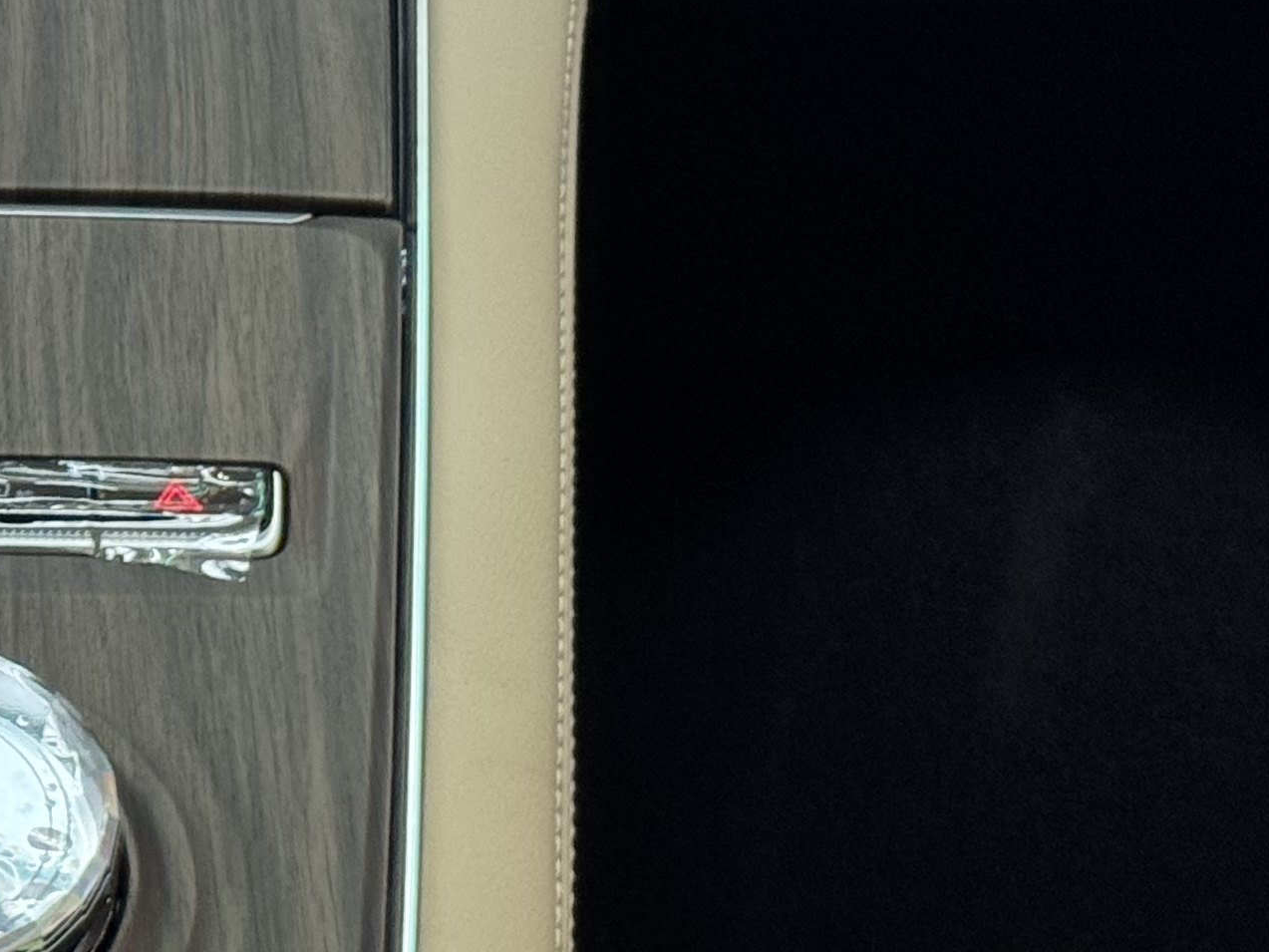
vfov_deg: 9.8
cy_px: 481
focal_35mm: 152
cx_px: -443
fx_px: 5573
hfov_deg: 12.5
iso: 320
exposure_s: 1/35
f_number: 1.78
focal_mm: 6.76
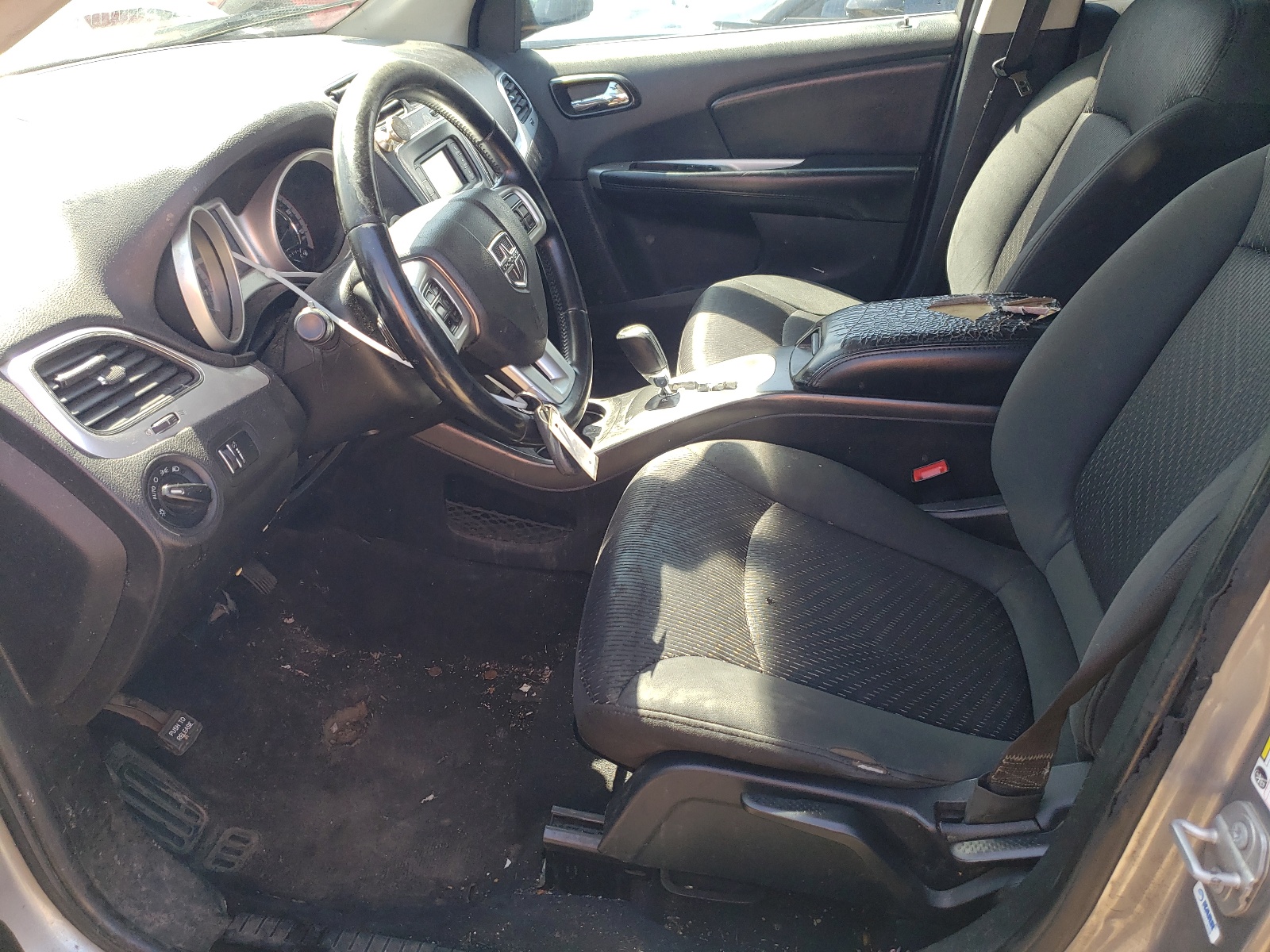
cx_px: 635
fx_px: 954
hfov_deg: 67.3
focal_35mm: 26
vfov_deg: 53.1
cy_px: 476
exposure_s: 1/238
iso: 50
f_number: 1.5
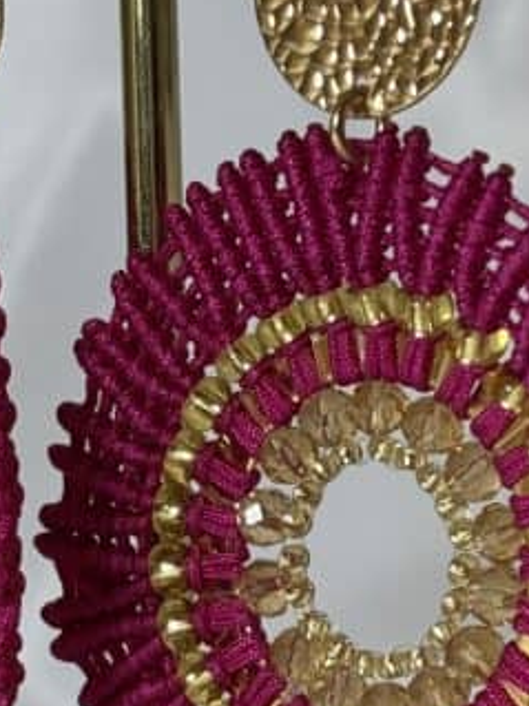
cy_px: 518
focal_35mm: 167
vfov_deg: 11.8
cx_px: 186
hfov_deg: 8.9
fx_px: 3405
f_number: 1.6
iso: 25
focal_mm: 5.96
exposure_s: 1/109
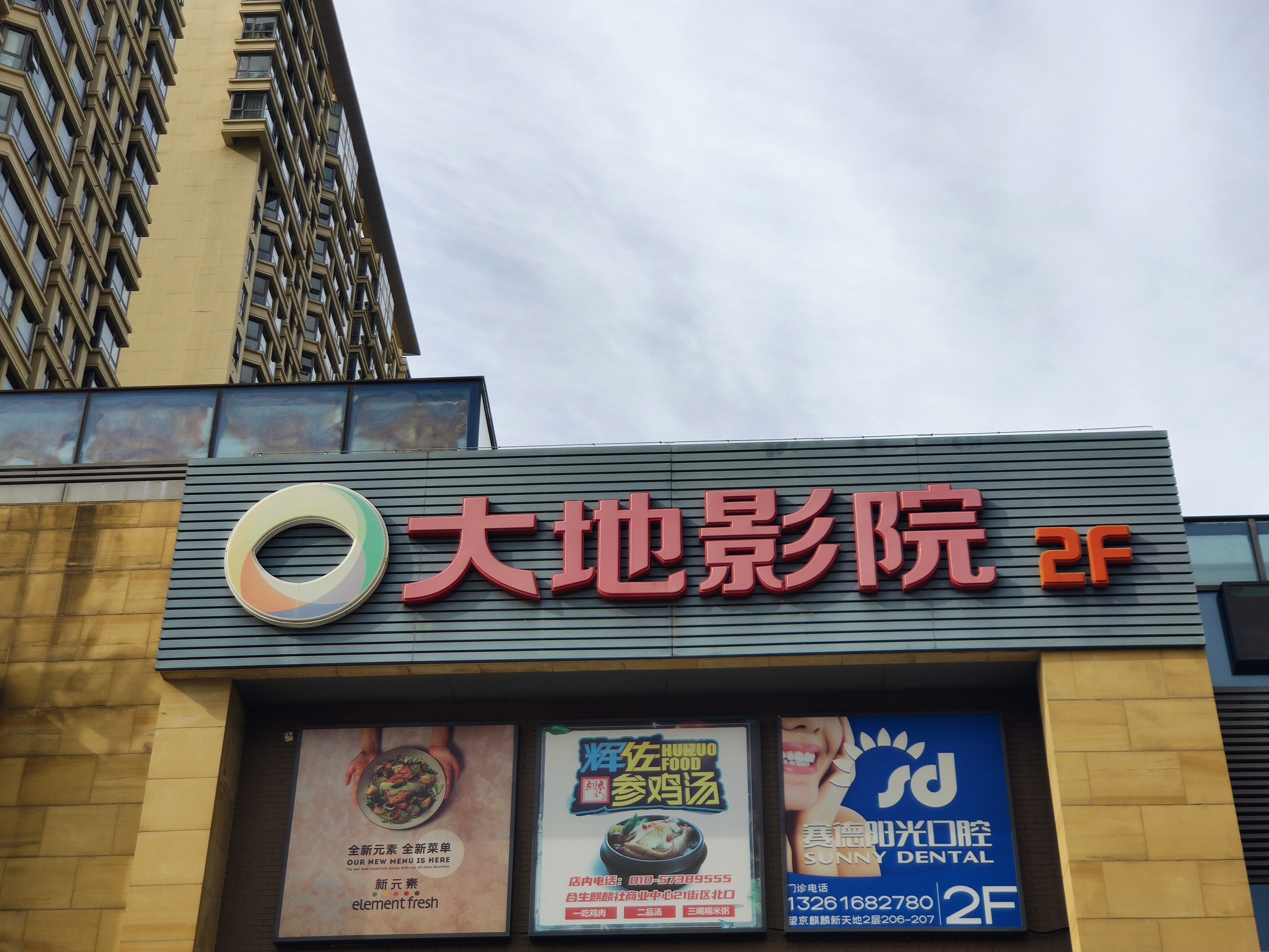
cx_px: 634
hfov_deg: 37.5
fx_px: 1870
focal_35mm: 51
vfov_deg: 28.6
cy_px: 476
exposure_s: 1/1097
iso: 100
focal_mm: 6.22
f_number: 2.2
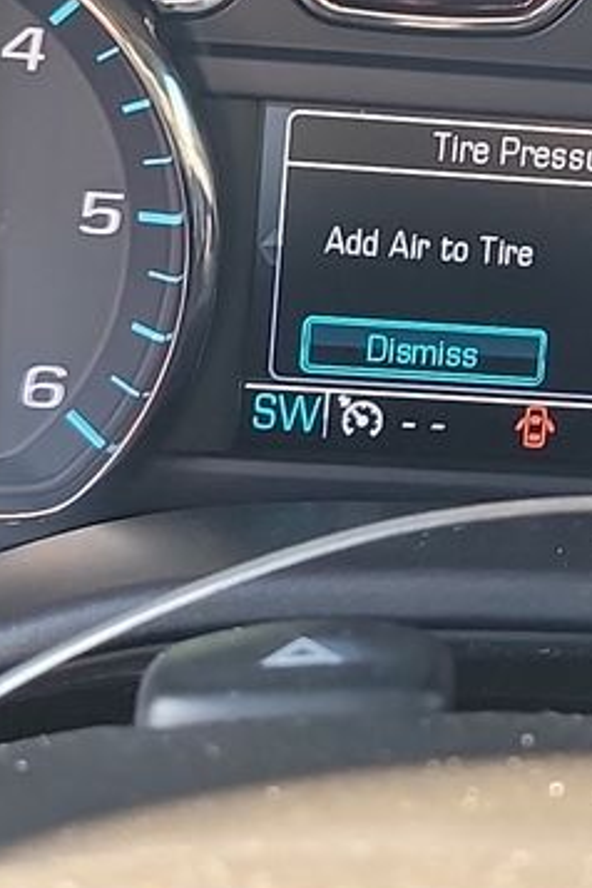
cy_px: 149
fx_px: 2762
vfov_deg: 18.1
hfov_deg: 12.2
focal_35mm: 112
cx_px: 490
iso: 179
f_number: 1.8
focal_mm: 6.7
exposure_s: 1/59
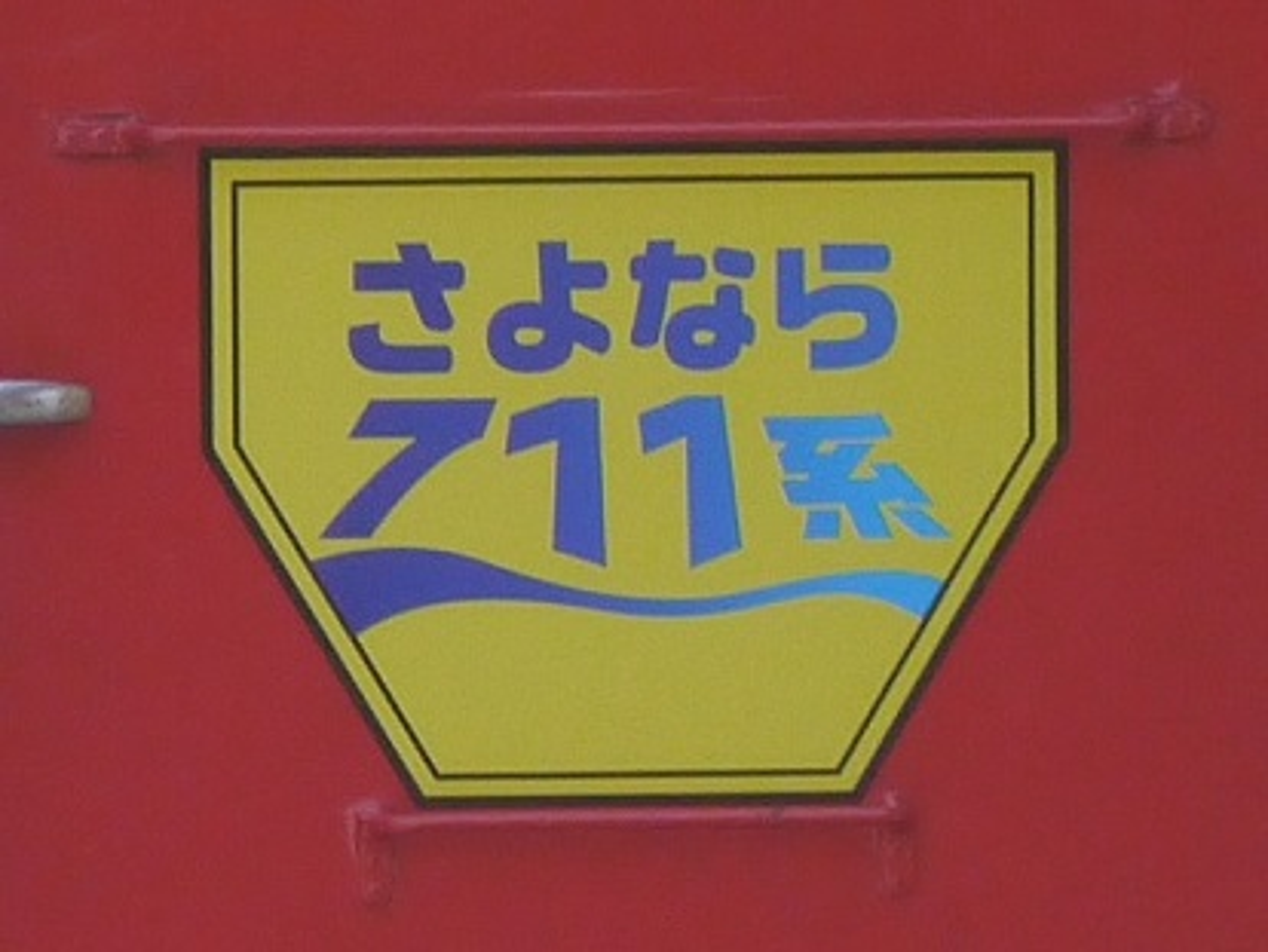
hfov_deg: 6.6
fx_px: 10996
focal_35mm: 300
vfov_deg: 5.0
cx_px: 634
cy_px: 476
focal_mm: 150
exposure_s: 1/320
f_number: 5.6
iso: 500
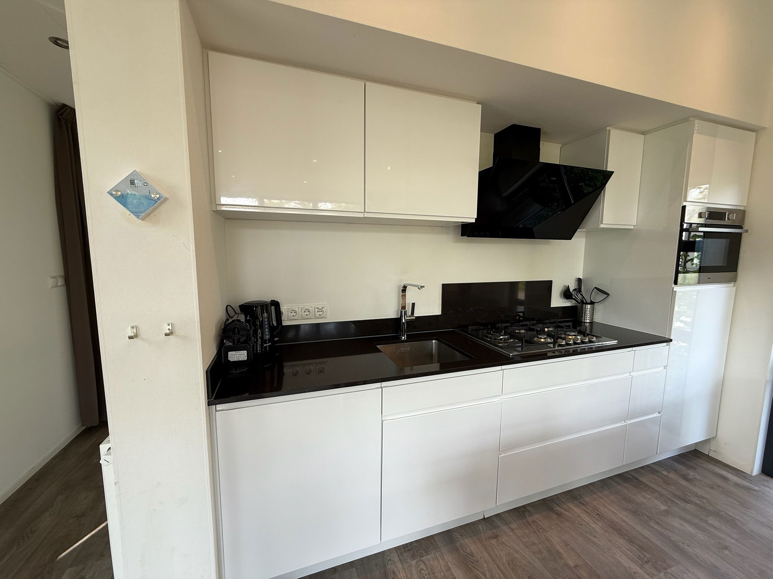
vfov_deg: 85.7
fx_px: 313
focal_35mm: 14
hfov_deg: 102.1
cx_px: 386
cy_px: 290
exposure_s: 1/99
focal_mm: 2.22
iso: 64
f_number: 2.2
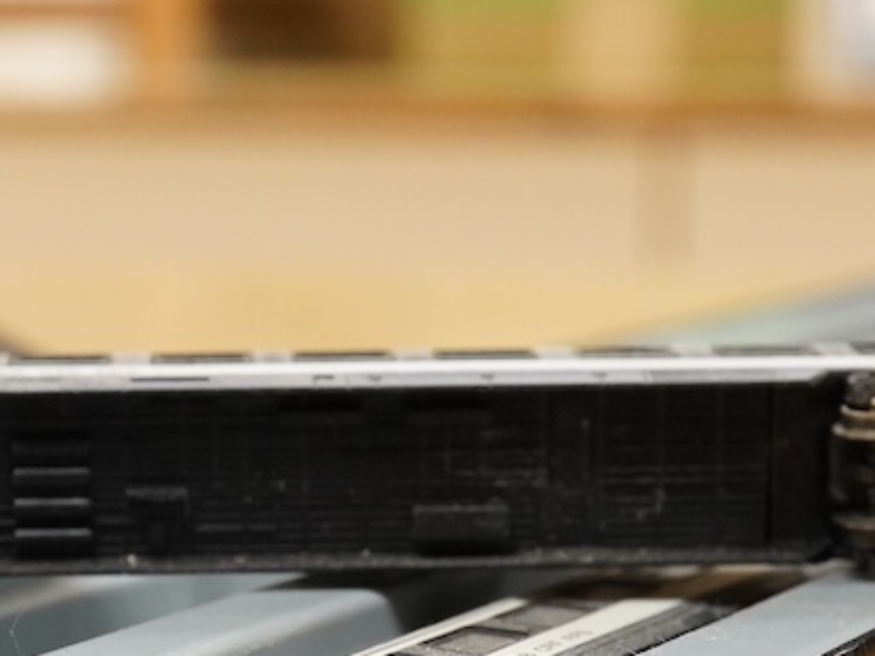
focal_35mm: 117
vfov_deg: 12.7
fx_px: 2957
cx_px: 274
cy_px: 406
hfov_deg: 16.8
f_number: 11
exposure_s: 1/80
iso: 2500
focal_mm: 30
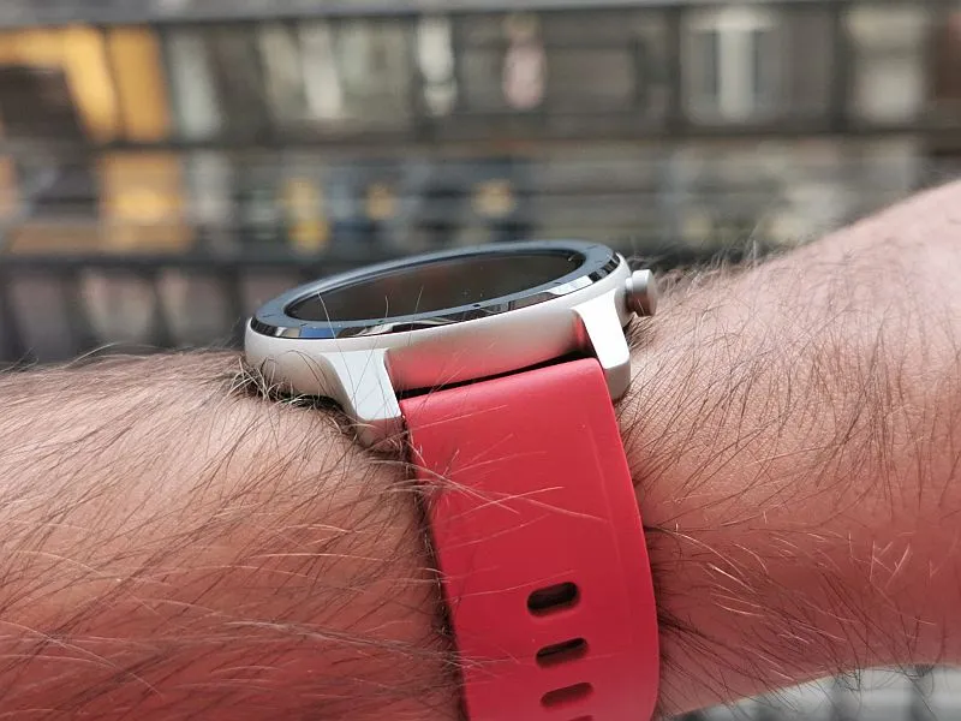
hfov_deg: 35.5
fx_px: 1499
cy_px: 360
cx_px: 480
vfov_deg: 27.0
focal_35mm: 54
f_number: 1.6
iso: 50
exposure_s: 1/990
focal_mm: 5.56
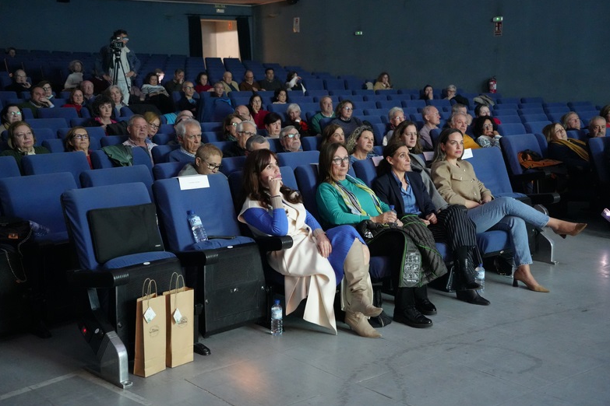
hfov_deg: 41.9
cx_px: 310
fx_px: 796
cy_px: 201
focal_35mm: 47
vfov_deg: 28.6
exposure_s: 1/20
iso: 12800
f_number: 3.5
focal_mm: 46
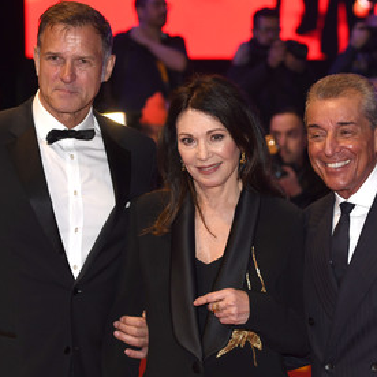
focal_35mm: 97
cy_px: 190
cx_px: 185
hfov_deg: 17.9
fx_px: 1195
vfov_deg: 17.9
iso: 800
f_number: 3.5
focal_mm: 70
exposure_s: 1/640
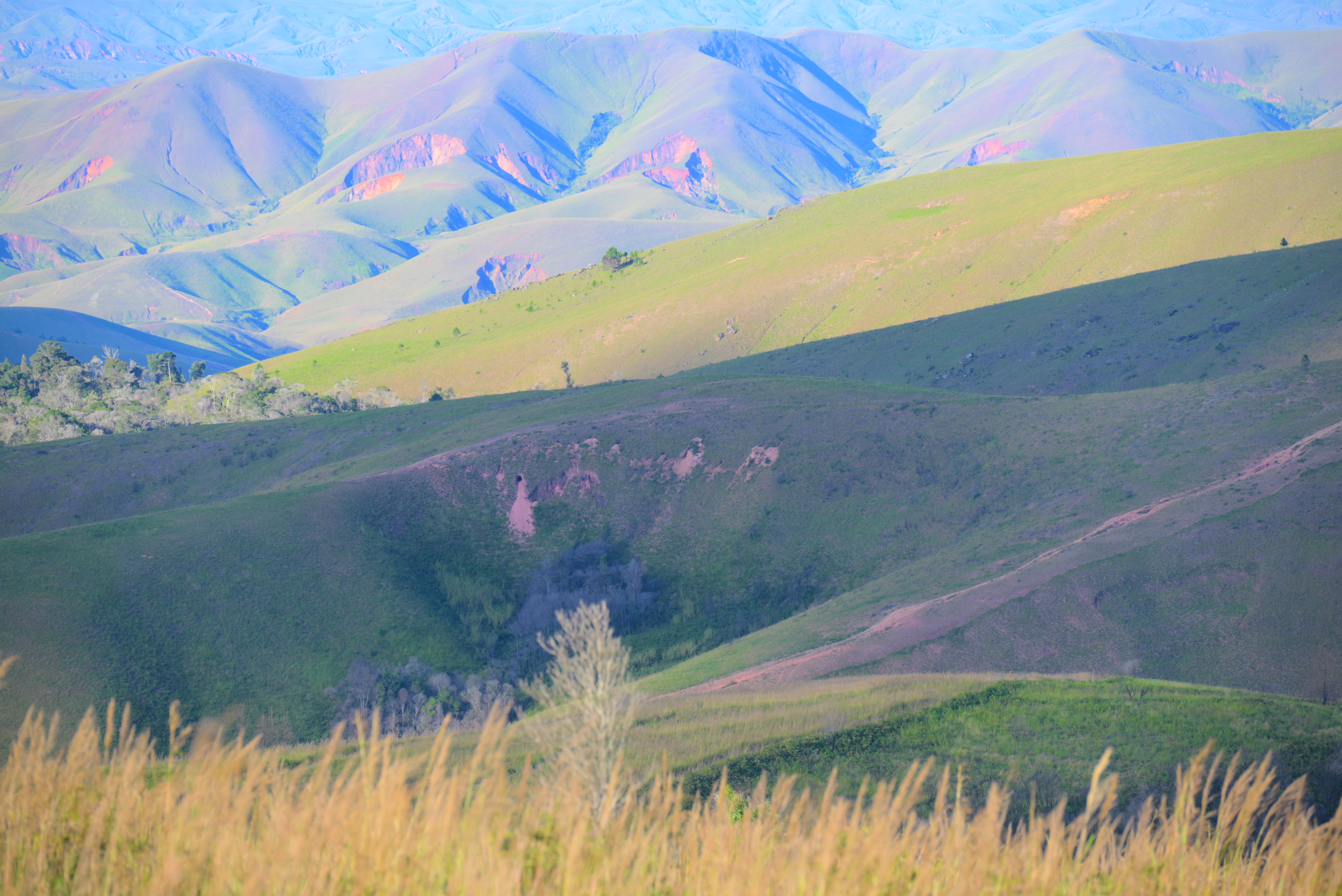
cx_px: 671
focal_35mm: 200
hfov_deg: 10.3
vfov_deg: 6.9
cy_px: 448
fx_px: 7458
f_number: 8
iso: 220
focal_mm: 200
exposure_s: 1/200
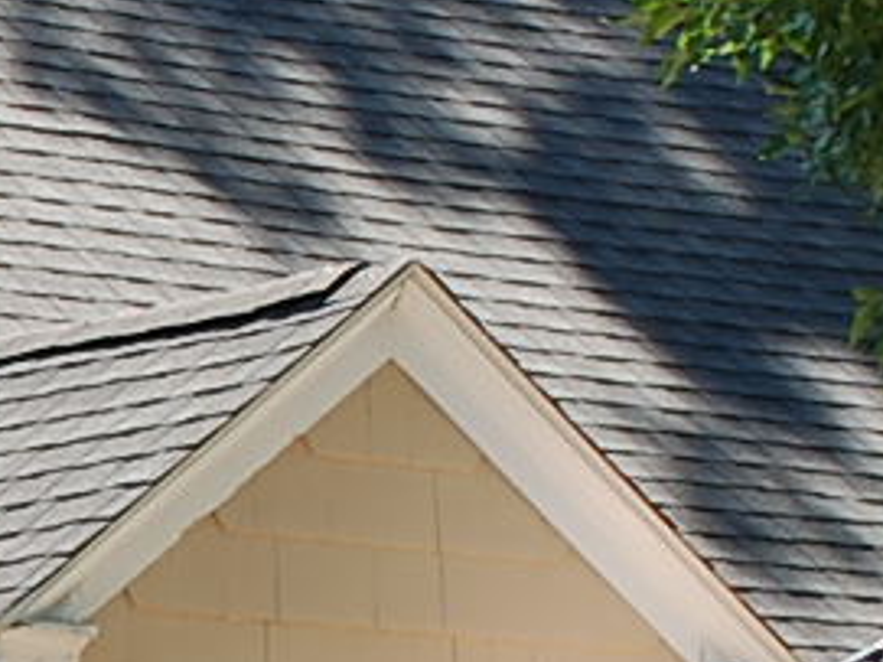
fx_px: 9216
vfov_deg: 4.1
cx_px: -1062
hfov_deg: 5.3
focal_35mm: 361
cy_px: 890
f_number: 5.6
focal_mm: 35
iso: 100
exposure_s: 1/125
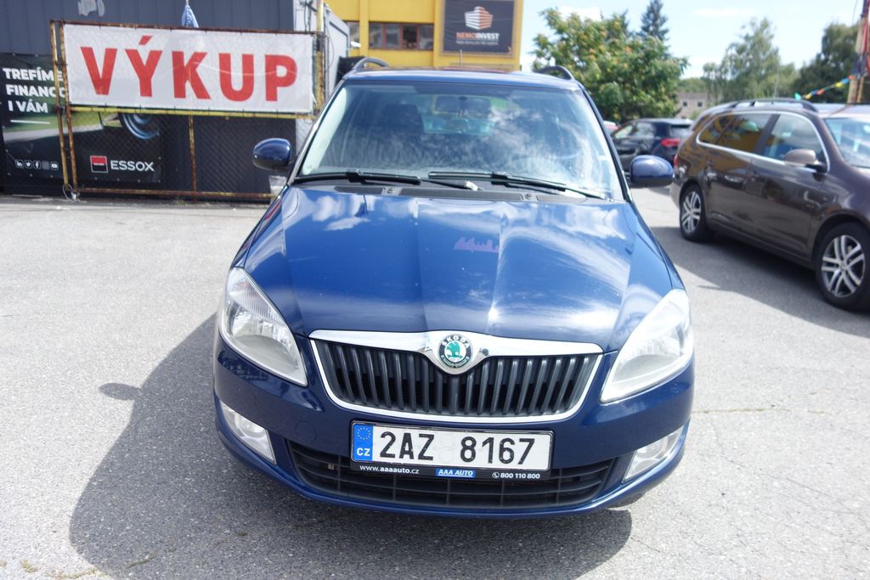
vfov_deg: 46.4
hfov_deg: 65.5
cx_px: 435
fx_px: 677
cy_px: 290
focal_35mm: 28
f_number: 1.8
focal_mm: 10.4
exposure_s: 1/2000
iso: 125
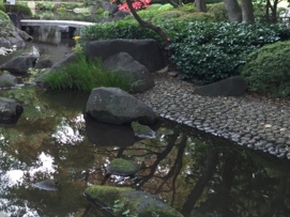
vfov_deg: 24.1
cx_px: 41
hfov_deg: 31.0
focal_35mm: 60
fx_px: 502
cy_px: 48
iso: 80
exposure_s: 1/30
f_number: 2.2
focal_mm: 4.15
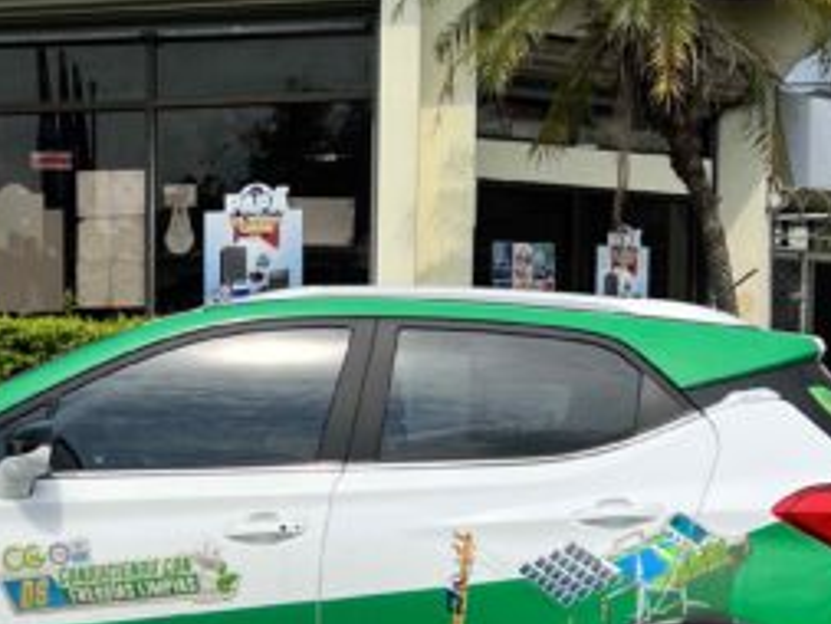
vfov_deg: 18.4
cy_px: 555
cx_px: 66
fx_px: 1897
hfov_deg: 23.9
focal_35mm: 79
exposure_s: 1/5587
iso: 50
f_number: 1.5
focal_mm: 5.7
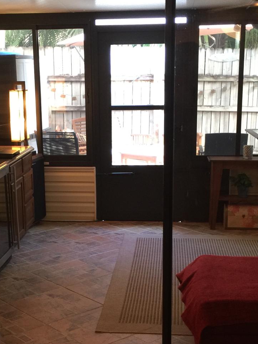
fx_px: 596
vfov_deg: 32.0
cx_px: 102
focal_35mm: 60
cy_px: 221
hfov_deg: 24.4
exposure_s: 1/15
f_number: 2.2
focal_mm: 4.15
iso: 64
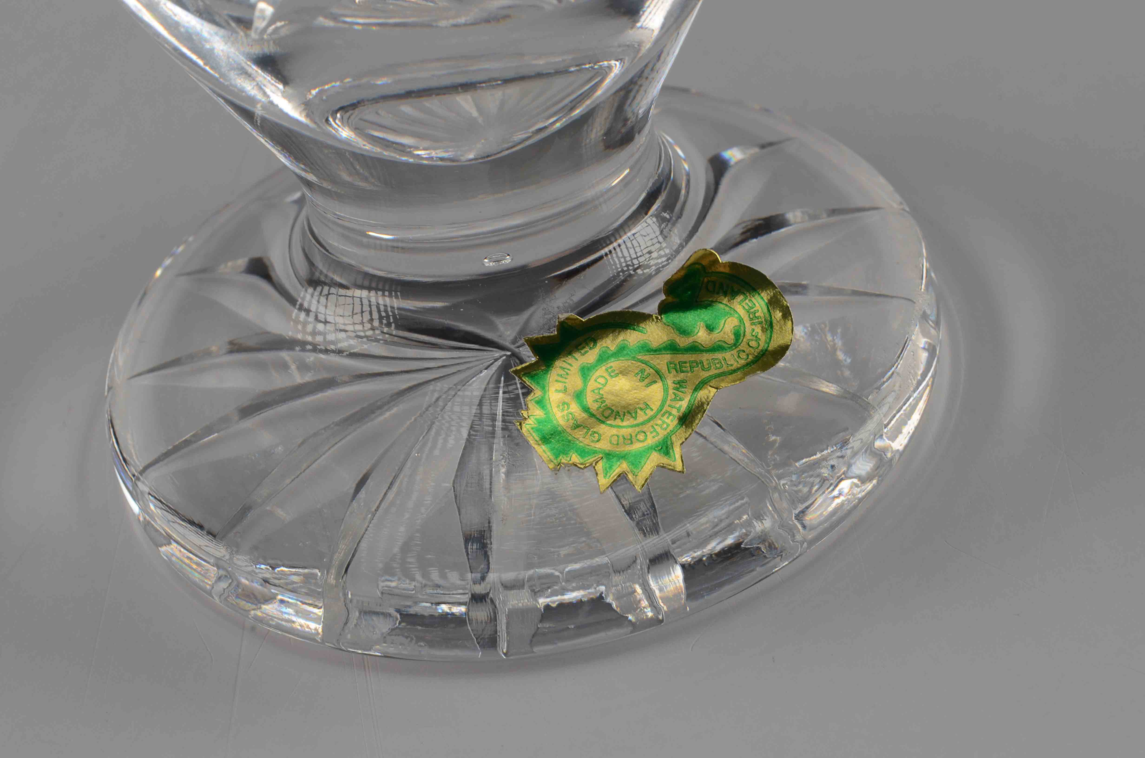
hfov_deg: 24.7
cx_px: 572
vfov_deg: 16.5
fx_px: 2619
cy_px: 379
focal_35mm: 82
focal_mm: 55
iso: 100
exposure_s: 1/80
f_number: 20
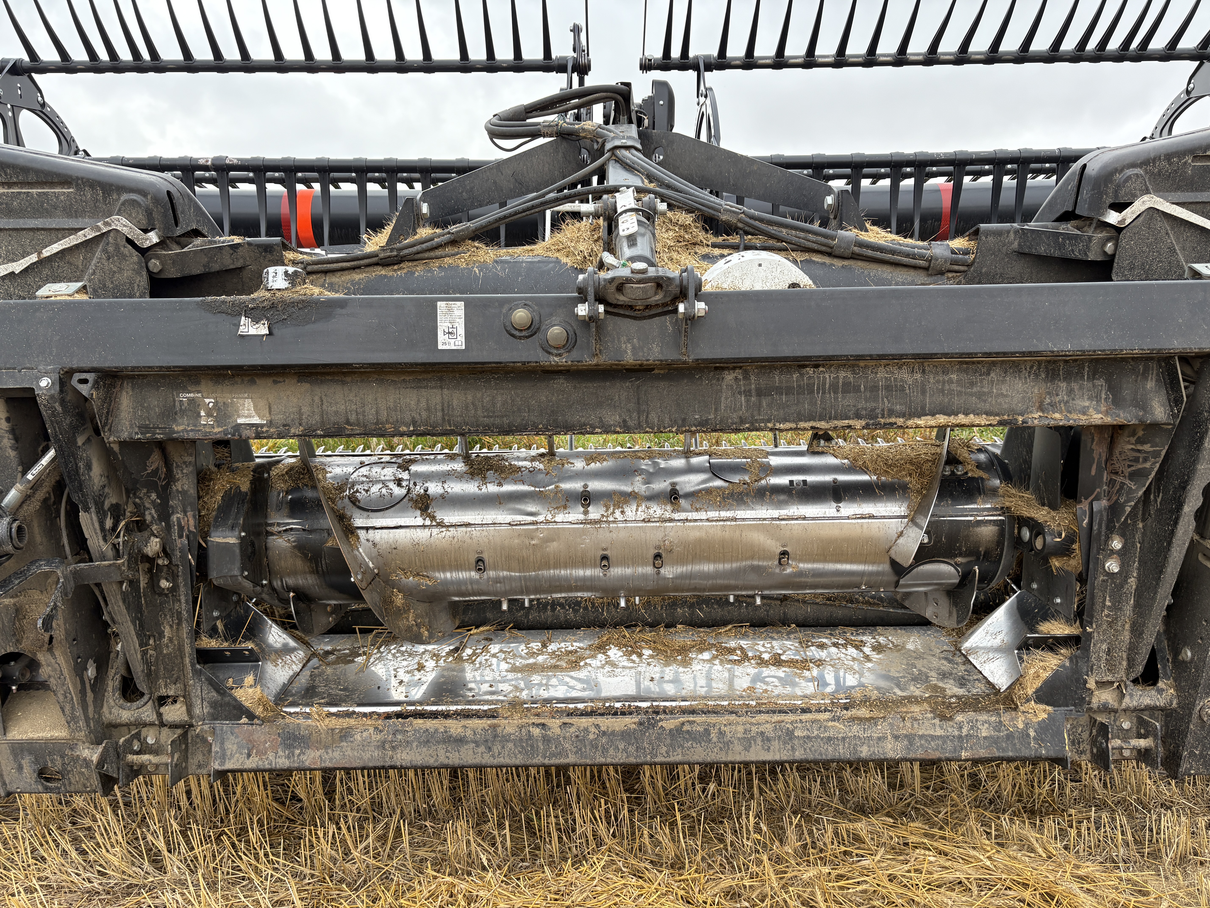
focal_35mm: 26
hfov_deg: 67.3
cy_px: 454
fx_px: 909
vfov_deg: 53.1
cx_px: 605
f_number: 1.6
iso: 64
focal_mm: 5.96
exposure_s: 1/680
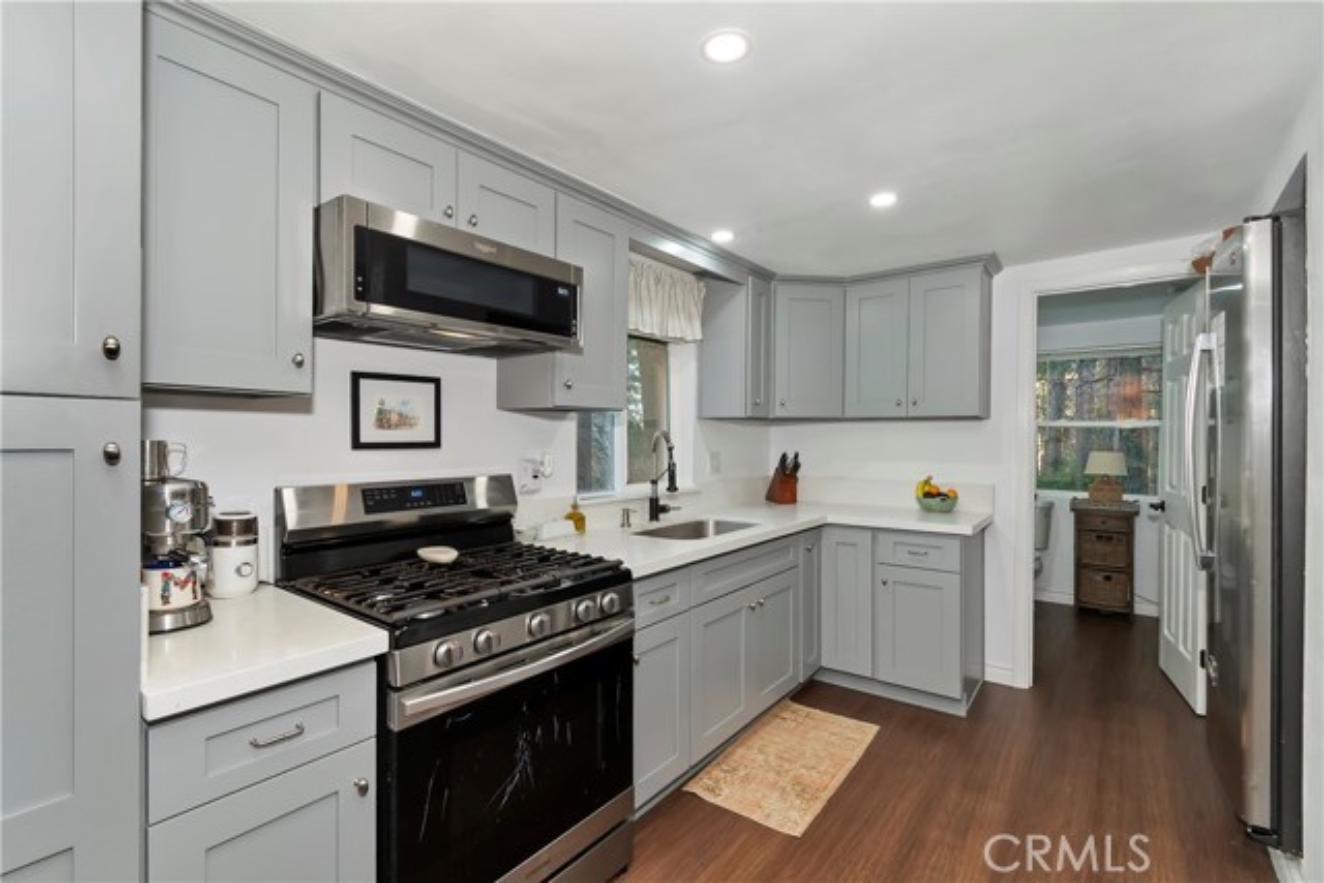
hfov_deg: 100.4
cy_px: 442
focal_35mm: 15
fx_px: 552
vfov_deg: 77.4
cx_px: 662
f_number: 8
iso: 400
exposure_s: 1/30
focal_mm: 10
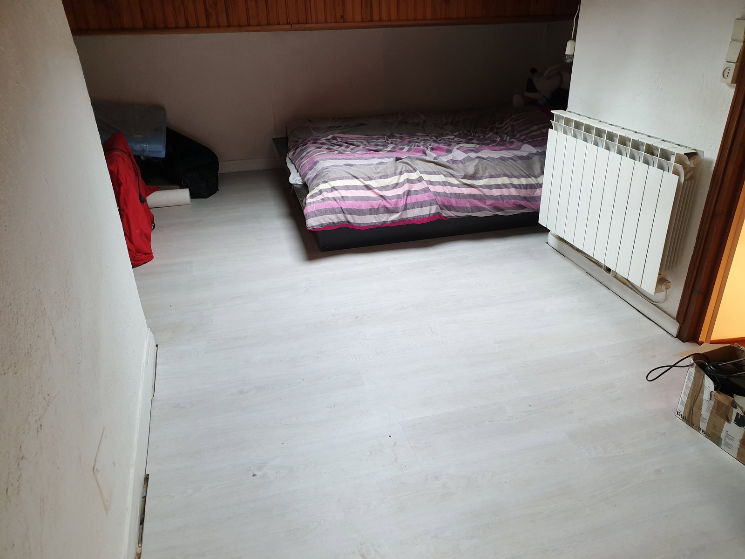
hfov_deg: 67.3
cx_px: 372
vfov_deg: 53.1
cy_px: 280
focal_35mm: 26
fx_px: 560
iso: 250
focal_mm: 4.3
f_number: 2.4
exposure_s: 1/50
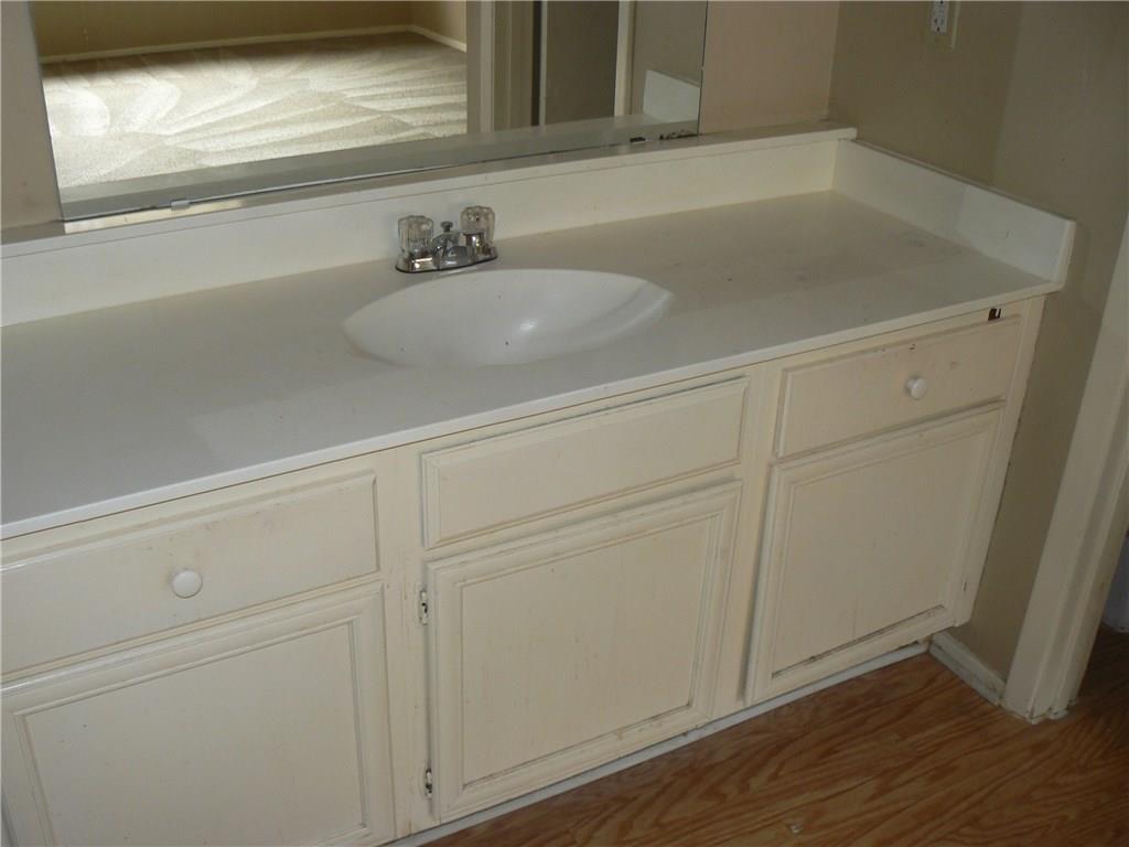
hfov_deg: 51.4
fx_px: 1174
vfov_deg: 39.7
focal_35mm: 36
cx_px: 564
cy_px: 424
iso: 100
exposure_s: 1/30
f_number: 2.8
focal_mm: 6
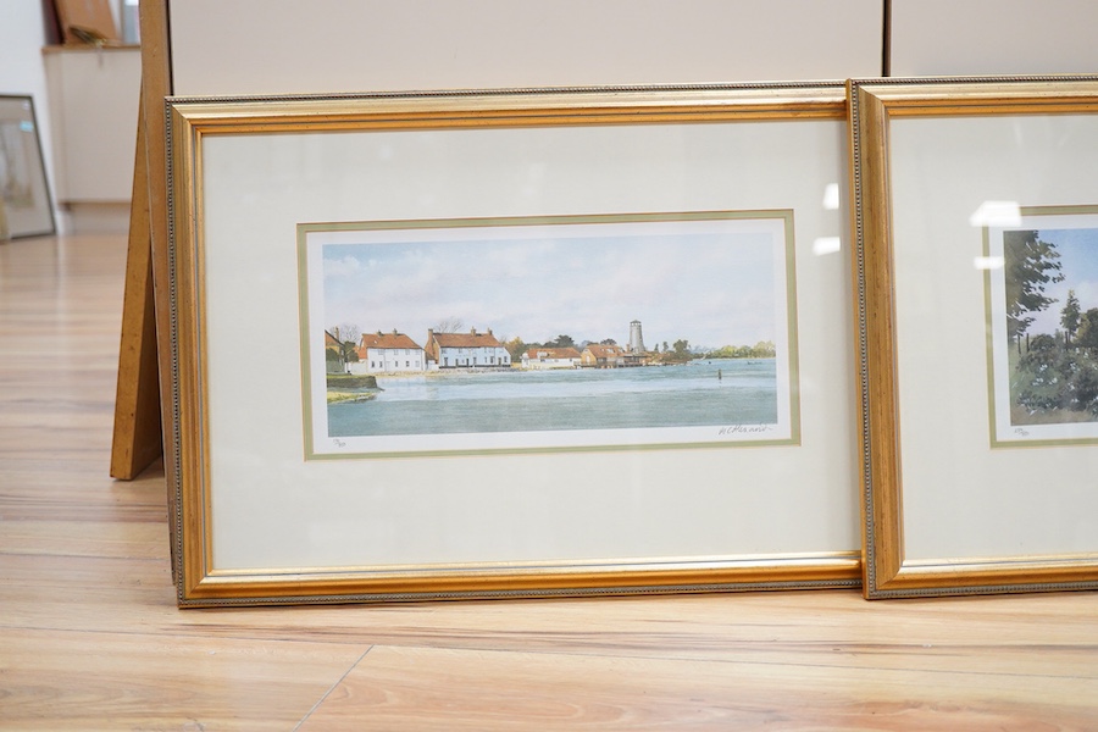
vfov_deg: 29.9
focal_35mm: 45
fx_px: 1372
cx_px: 549
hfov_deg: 43.6
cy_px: 366
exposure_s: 1/125
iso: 1250
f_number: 3.5
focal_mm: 30
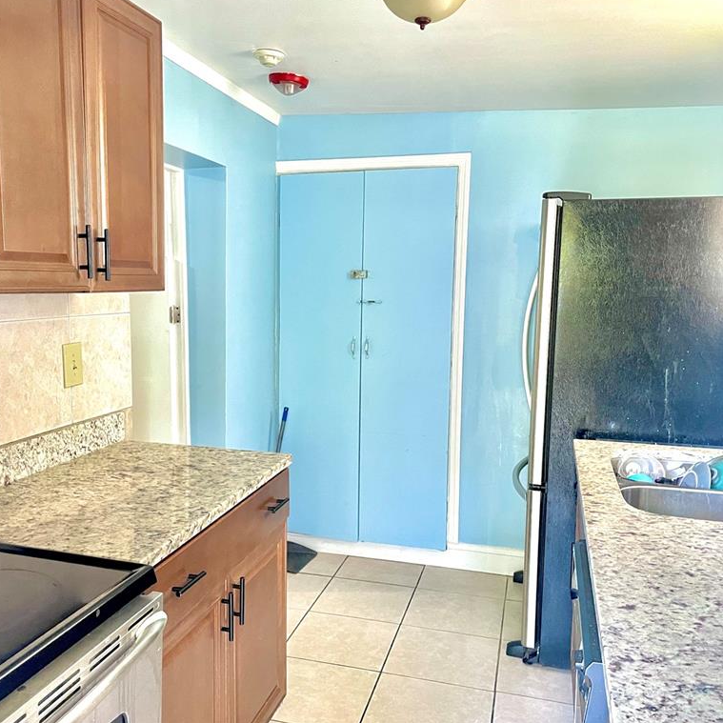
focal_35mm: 31
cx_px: 298
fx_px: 733
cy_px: 359
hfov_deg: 52.3
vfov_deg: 52.5
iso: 500
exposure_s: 1/60
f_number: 1.6
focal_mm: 4.2
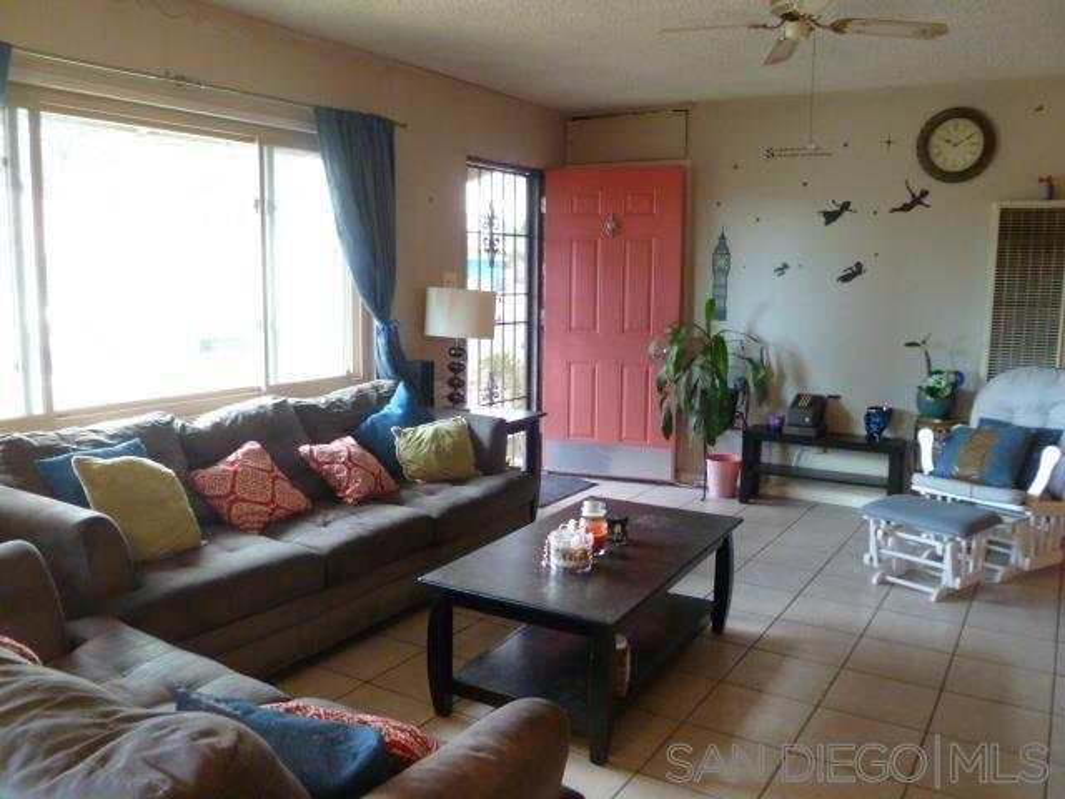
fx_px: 861
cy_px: 400
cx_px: 532
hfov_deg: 63.4
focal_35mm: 28
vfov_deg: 49.7
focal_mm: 5
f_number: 3.3
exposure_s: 1/25
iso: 400
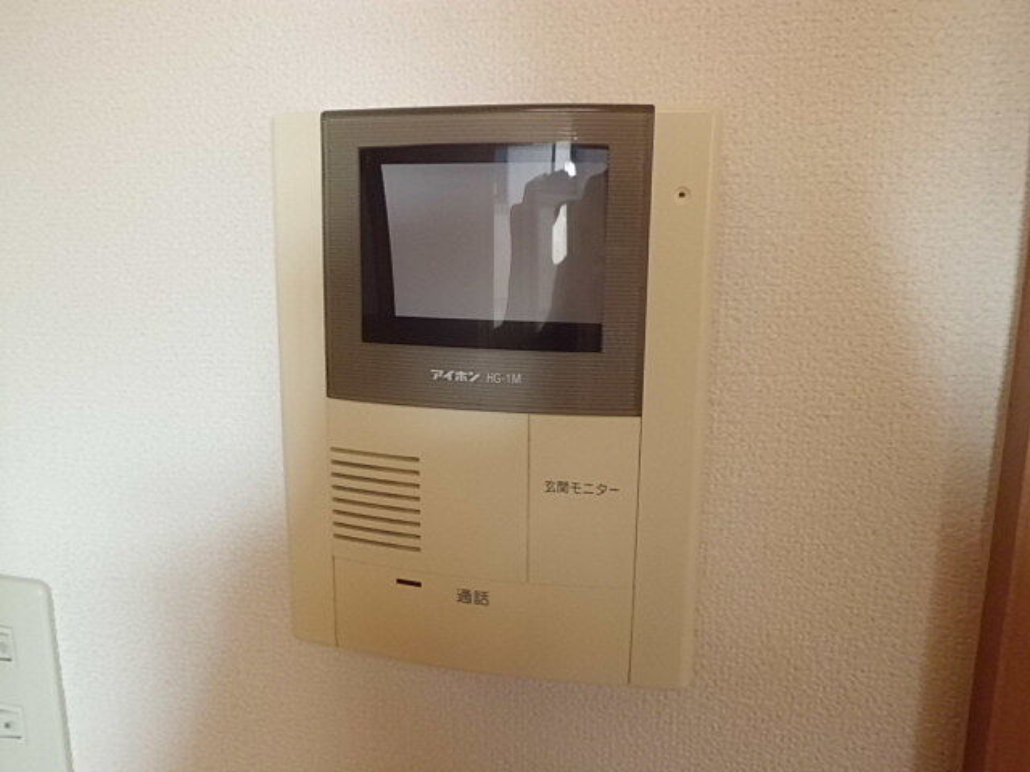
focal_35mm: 26
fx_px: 774
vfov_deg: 53.1
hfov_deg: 67.3
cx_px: 515
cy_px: 386
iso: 400
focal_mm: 4.7
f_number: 2.8
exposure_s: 1/60
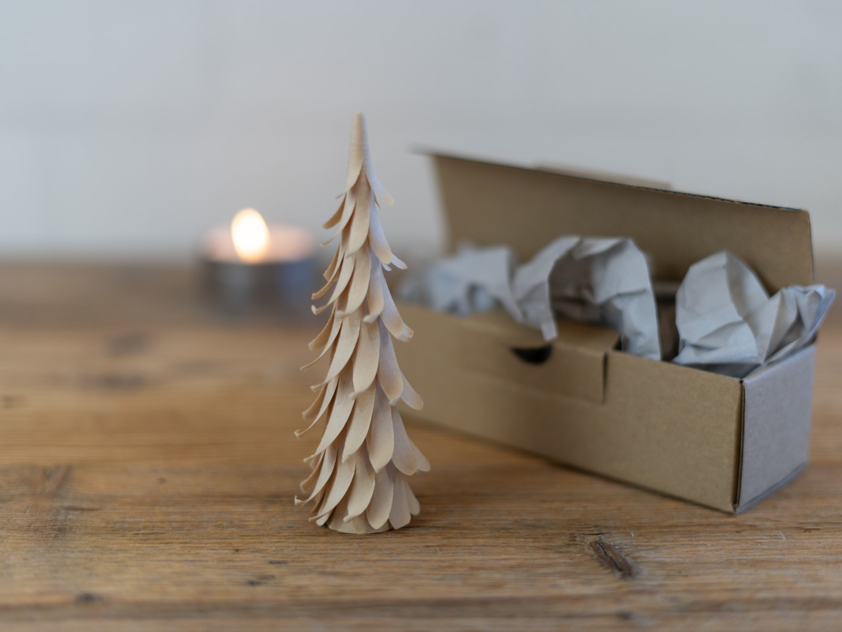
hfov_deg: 34.9
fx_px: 1338
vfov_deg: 26.6
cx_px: 451
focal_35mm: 55
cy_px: 314
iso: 200
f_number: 1.8
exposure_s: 1/250
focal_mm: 50
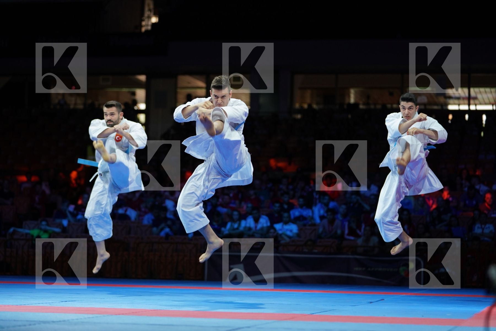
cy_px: 166
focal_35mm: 101
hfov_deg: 20.2
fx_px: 1391
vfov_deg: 13.6
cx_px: 248
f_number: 2.8
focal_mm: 101
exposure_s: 1/500
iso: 640
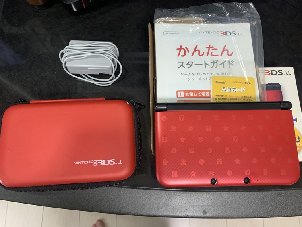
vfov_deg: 53.1
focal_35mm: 26
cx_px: 151
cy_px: 114
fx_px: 227
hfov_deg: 67.3
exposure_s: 1/50
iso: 200
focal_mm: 4.25
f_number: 1.8
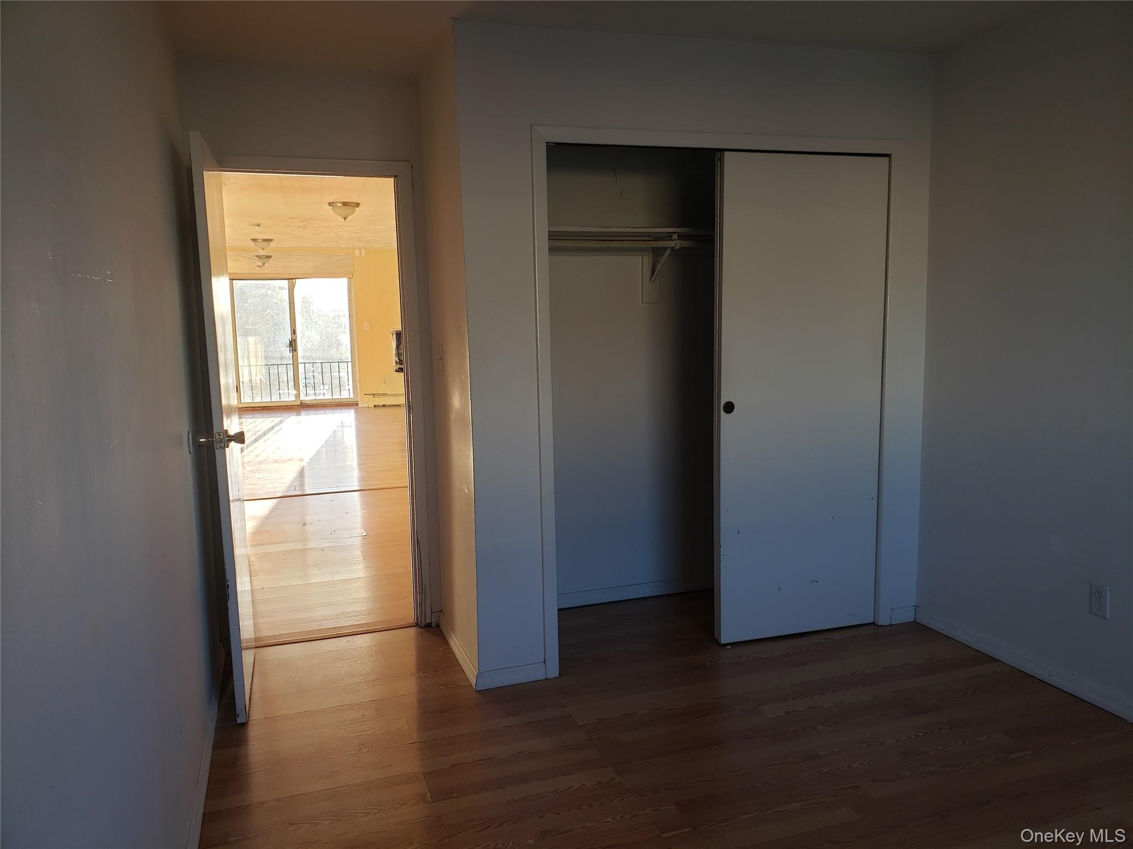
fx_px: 851
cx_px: 566
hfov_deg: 67.3
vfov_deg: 53.1
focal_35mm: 26
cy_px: 424
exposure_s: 1/50
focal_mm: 4.3
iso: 50
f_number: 2.4
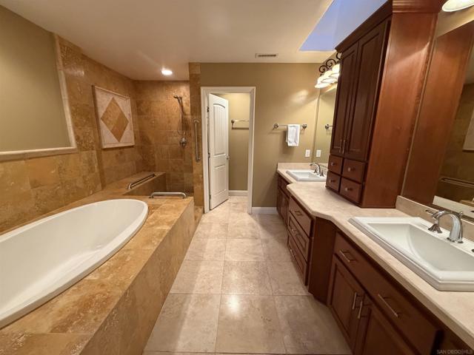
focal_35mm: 14
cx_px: 237
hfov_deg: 102.1
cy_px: 178
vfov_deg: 85.7
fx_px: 192
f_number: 2.2
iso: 640
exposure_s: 1/60
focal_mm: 2.22
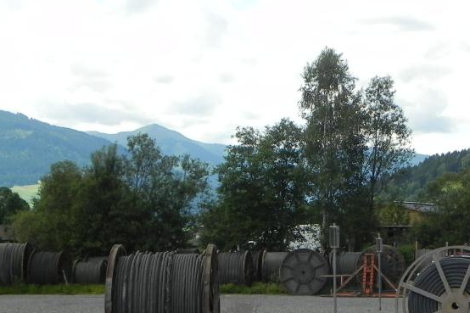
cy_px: 295
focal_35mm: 100
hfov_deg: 20.3
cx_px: 320
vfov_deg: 13.5
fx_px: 1305
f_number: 5
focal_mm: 9.2
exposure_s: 1/514
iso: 160
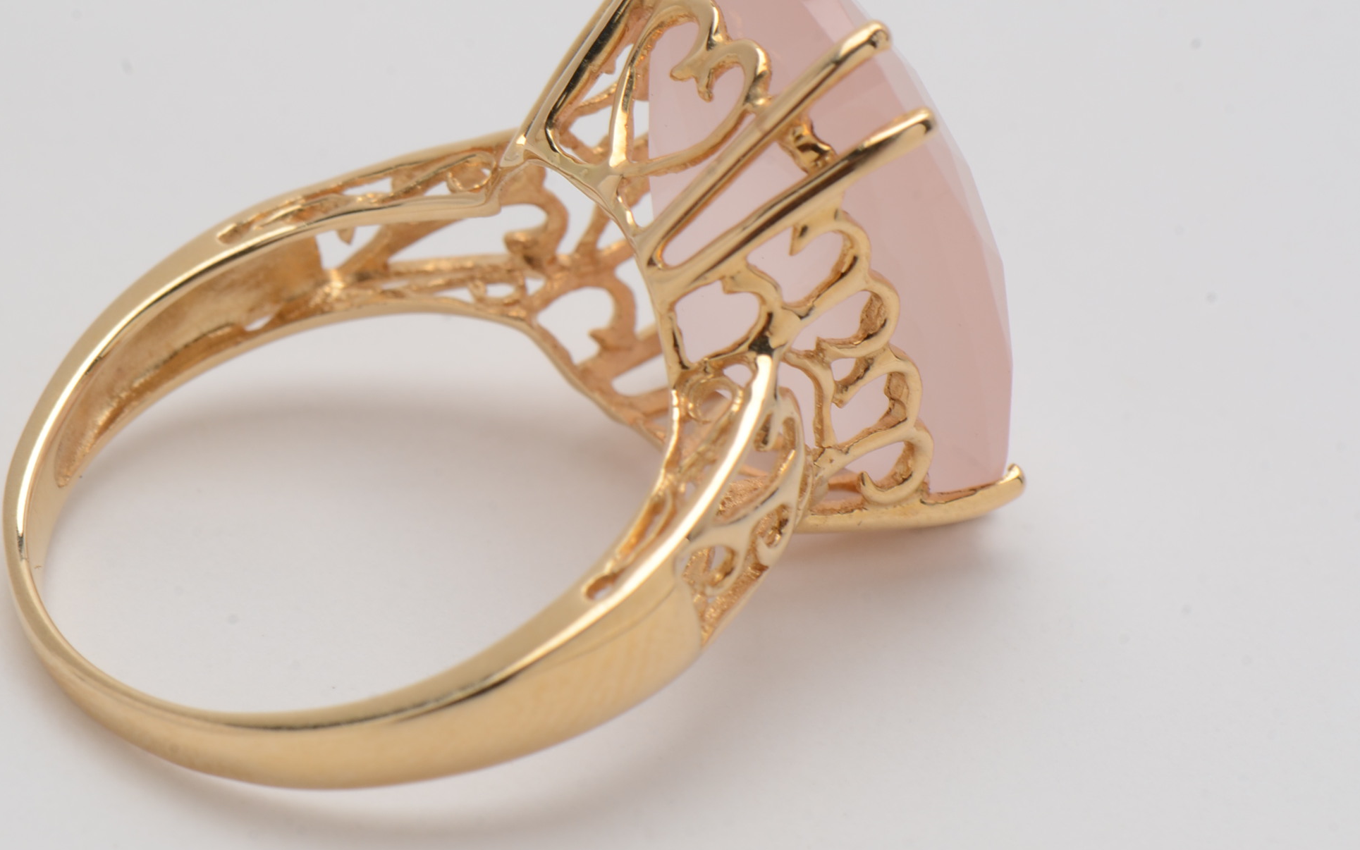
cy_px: 350
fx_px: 6140
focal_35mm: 166
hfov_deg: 12.6
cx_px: 557
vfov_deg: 7.9
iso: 200
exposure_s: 1/125
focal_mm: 85
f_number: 18
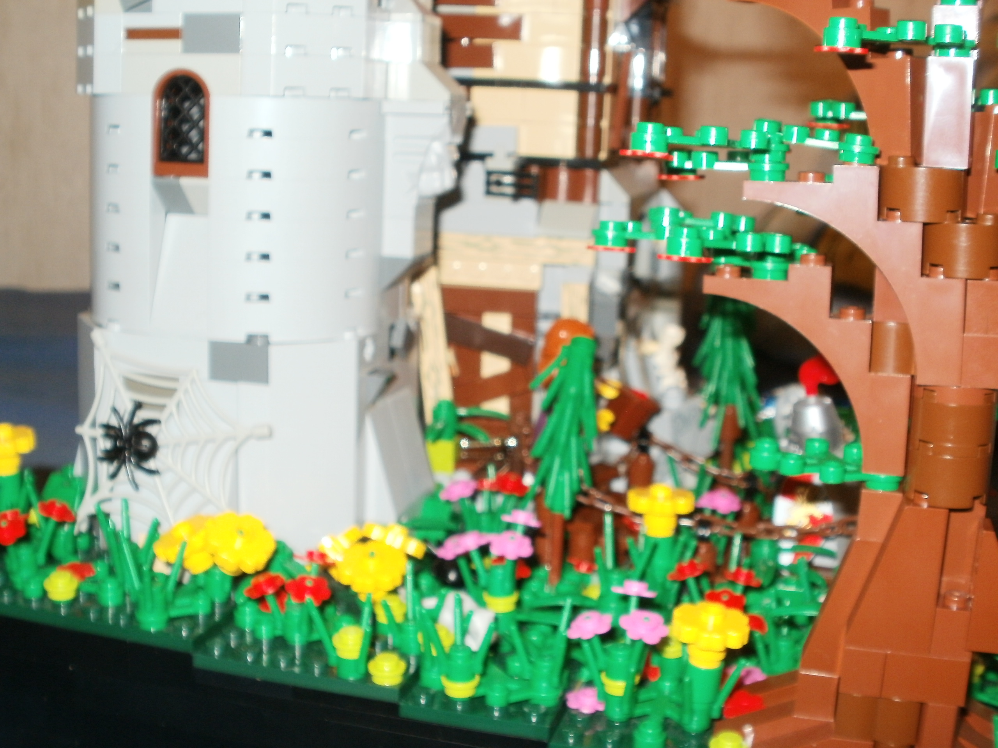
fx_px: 1269
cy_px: 374
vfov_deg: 32.9
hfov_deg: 42.9
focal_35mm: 44
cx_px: 499
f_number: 4
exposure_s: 1/30
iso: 125
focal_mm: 7.7
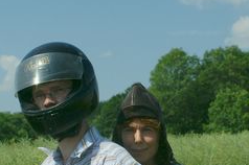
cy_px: 119
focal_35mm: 113
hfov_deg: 18.1
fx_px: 781
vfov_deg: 12.1
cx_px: 133
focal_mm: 28
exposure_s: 1/2000
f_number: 6.7
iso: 200
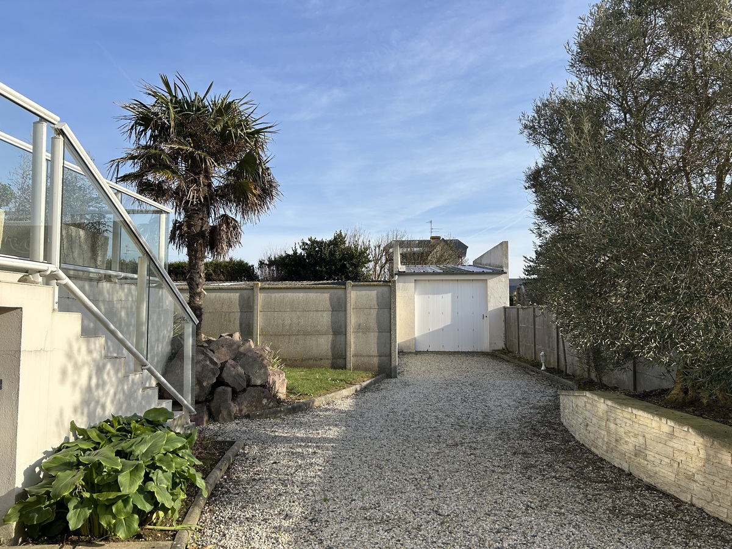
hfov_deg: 67.3
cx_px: 366
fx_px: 550
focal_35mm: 26
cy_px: 274
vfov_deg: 53.1
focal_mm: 5.7
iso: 50
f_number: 1.5
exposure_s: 1/3571
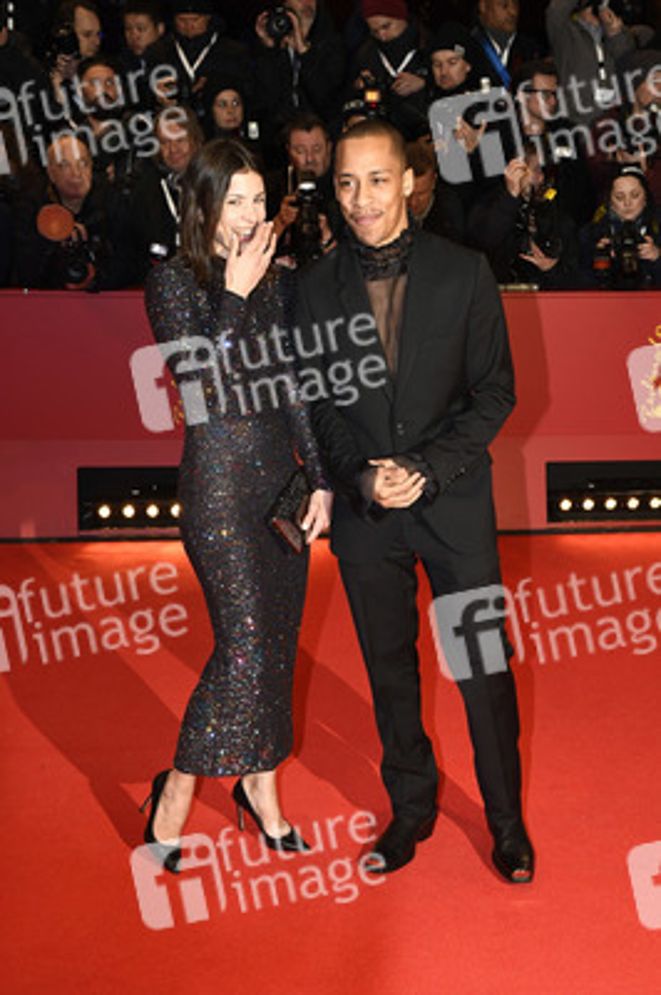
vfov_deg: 42.8
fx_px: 1269
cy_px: 498
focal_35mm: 46
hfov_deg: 29.2
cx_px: 330
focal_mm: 31
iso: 800
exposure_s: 1/250
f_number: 6.3
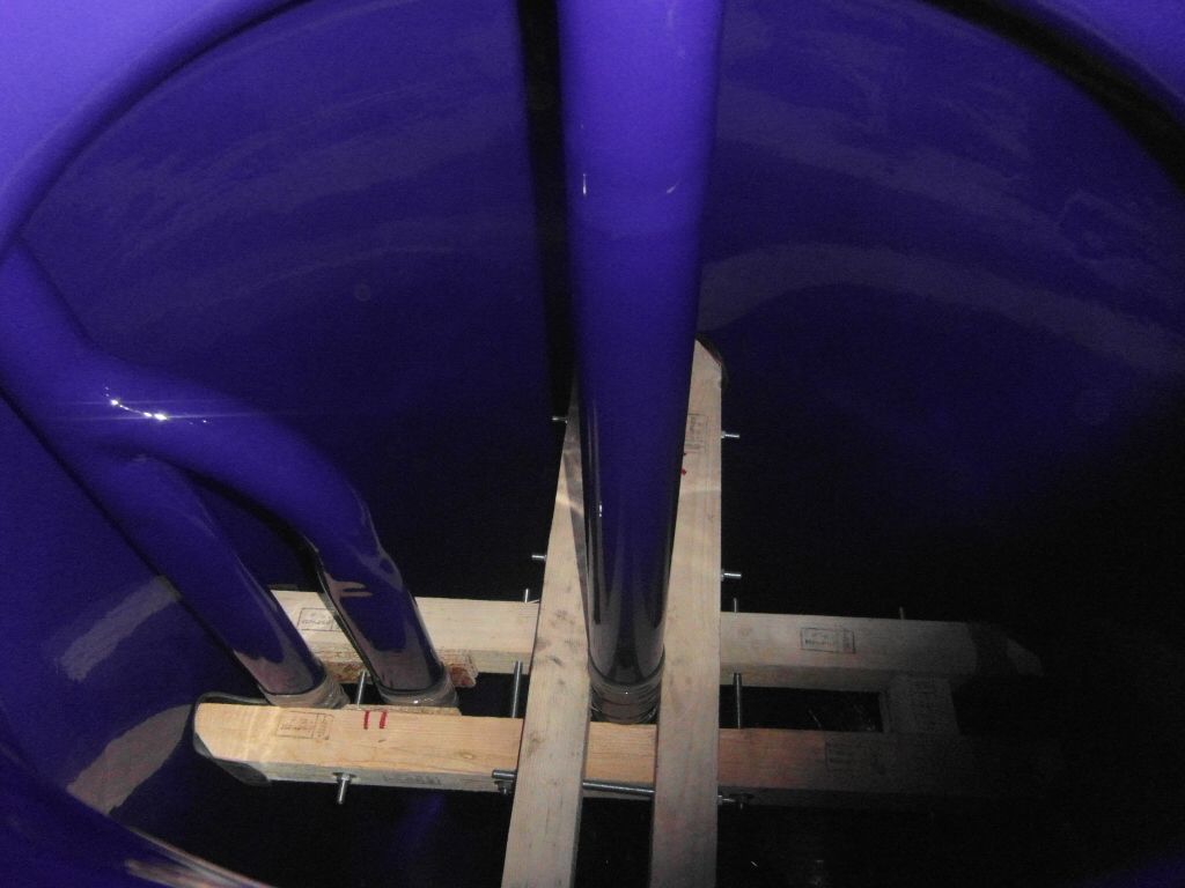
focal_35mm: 24
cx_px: 592
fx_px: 822
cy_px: 444
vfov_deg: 56.8
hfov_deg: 71.6
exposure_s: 1/30
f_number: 3.2
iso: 640
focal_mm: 4
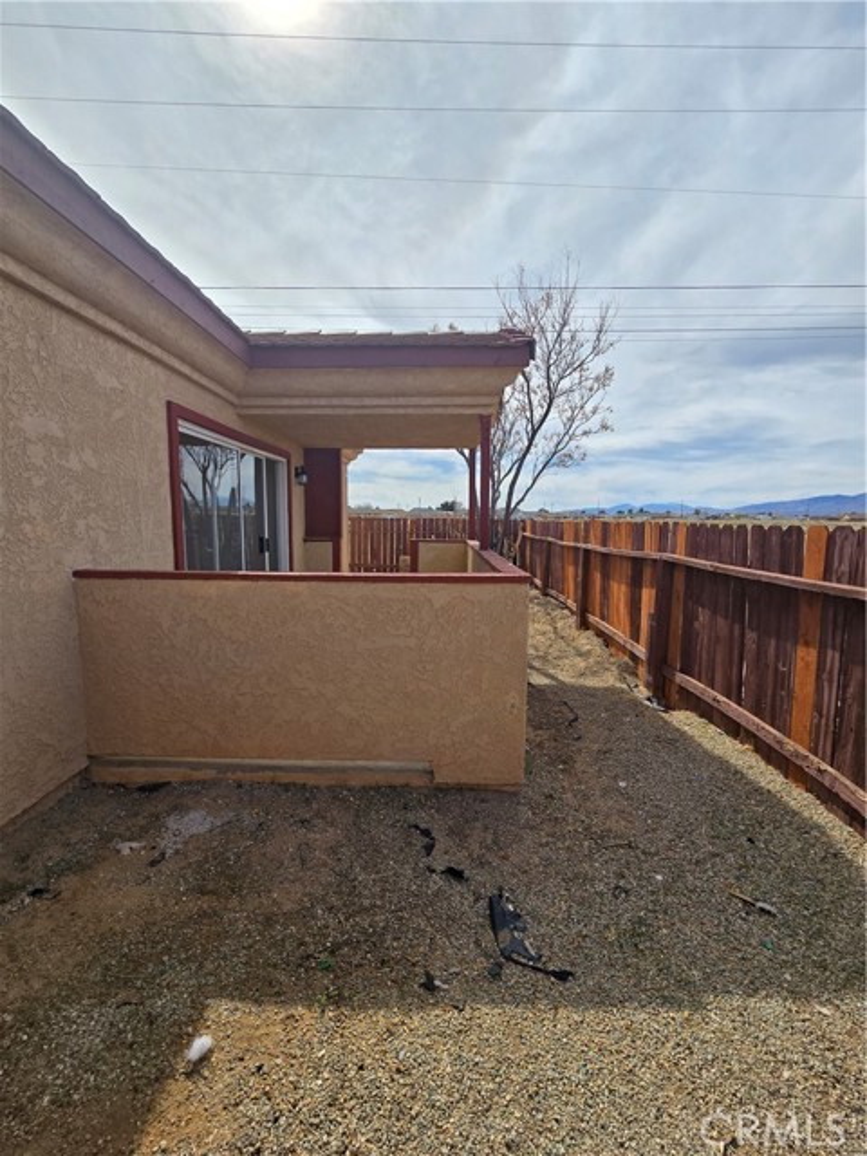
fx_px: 434
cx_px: 434
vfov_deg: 106.2
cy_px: 578
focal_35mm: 13
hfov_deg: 89.9
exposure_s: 1/3892
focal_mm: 2.2
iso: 50
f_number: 2.2
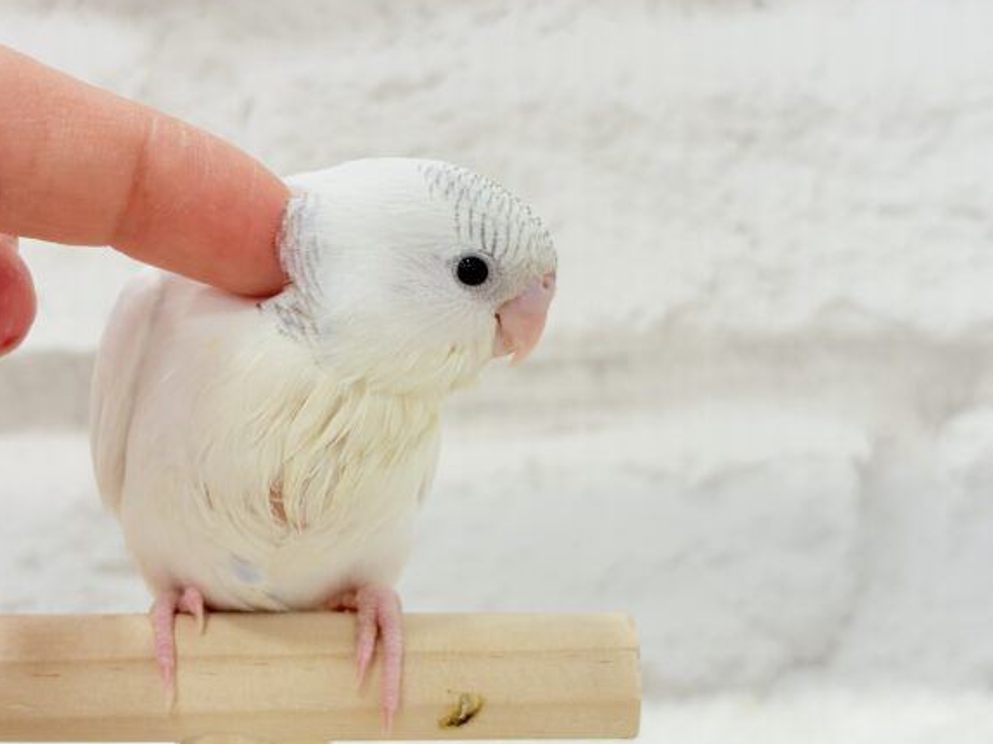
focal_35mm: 58
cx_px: 476
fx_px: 1663
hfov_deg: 33.2
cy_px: 341
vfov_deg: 25.2
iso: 40
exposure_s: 1/50
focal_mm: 5.96
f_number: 1.6
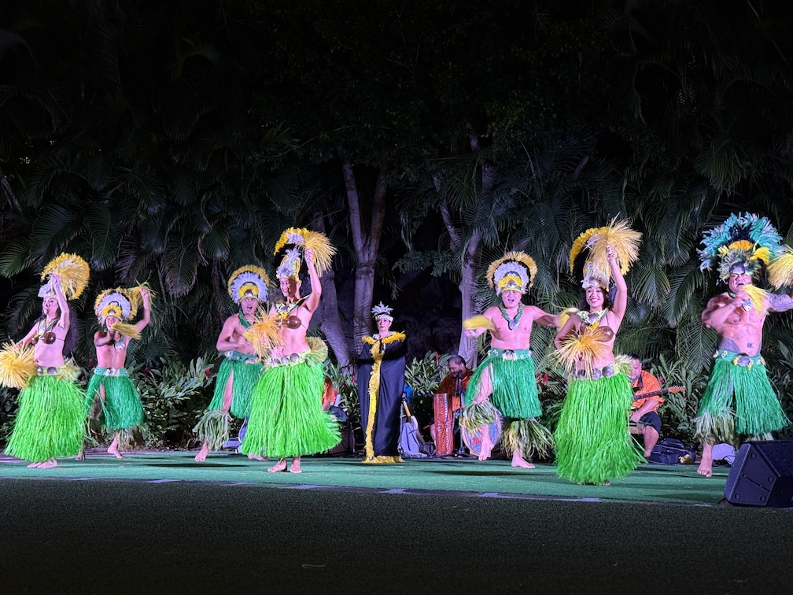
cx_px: 396
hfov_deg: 39.7
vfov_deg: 30.3
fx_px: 1100
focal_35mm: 48
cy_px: 298
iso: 250
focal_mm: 6.76
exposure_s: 1/60
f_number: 1.78
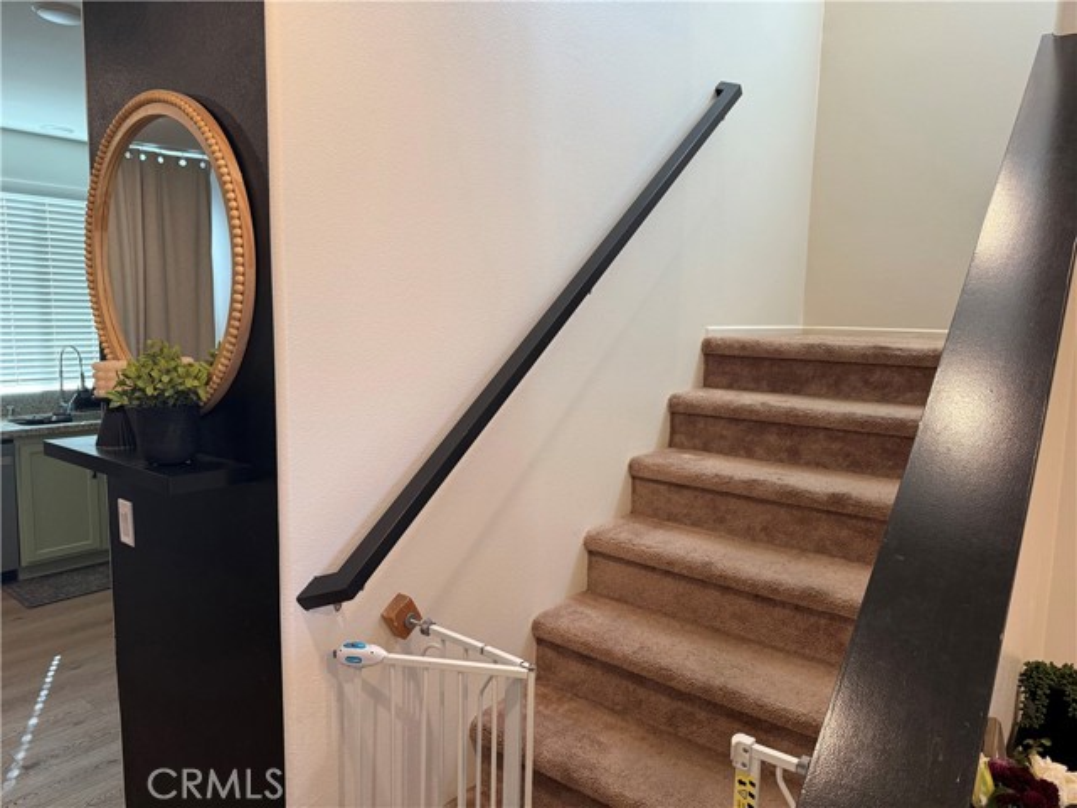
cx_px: 538
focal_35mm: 24
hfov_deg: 71.6
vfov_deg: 56.8
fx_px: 747
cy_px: 404
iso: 200
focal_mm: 6.76
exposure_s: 1/120
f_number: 1.78
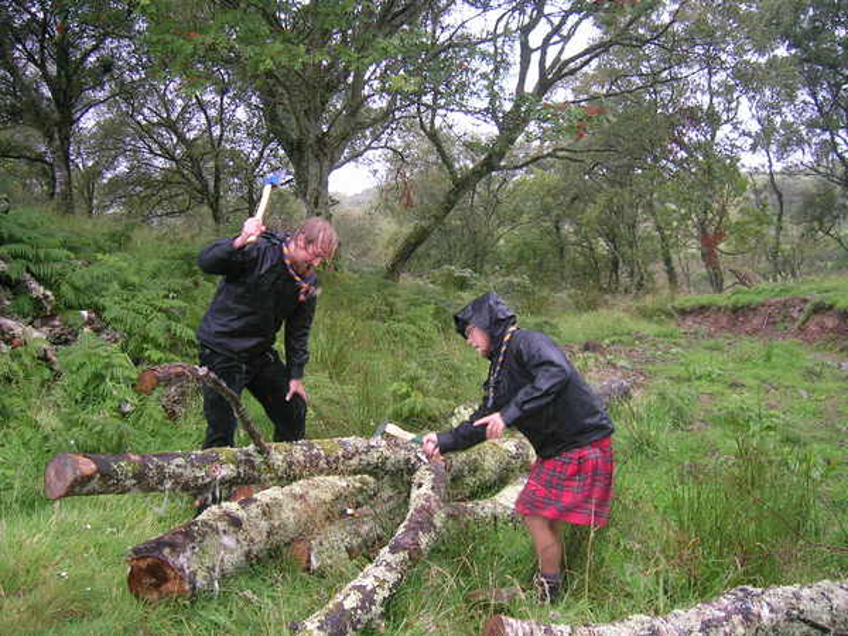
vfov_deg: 40.7
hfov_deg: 52.6
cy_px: 318
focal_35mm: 35
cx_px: 424
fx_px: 857
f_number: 2.8
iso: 50
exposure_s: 1/65.2
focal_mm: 5.4
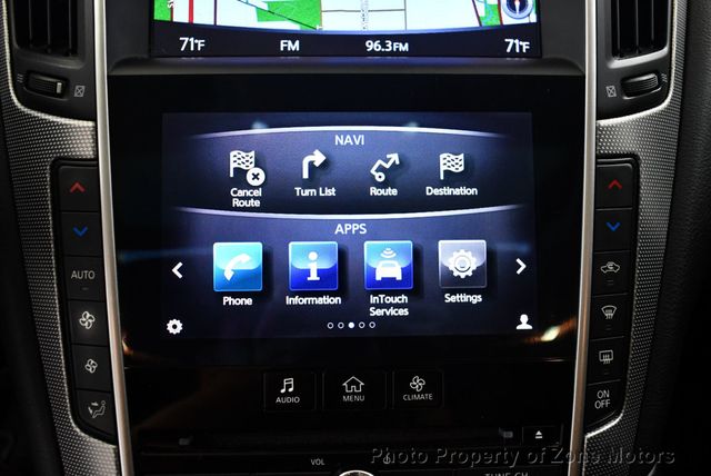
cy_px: 238
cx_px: 356
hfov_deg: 53.1
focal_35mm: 36
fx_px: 712
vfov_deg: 36.9
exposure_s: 1/125
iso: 1600
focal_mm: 18
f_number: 3.5
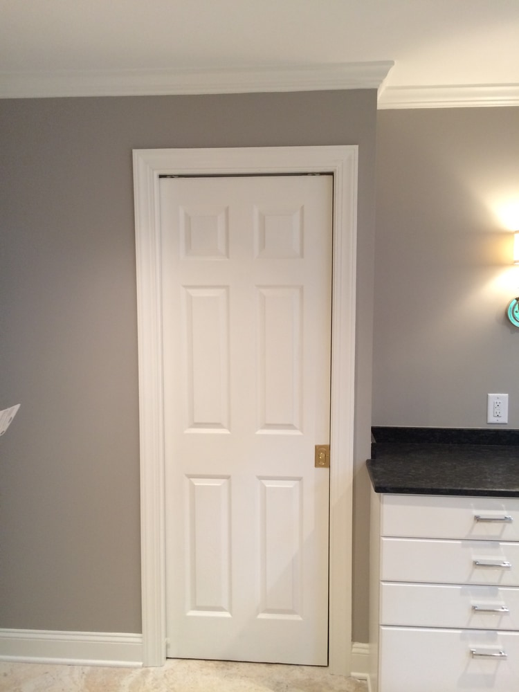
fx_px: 600
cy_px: 346
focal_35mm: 30
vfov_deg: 60.0
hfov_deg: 46.8
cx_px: 260
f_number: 2.2
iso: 100
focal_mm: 4.12
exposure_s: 1/30
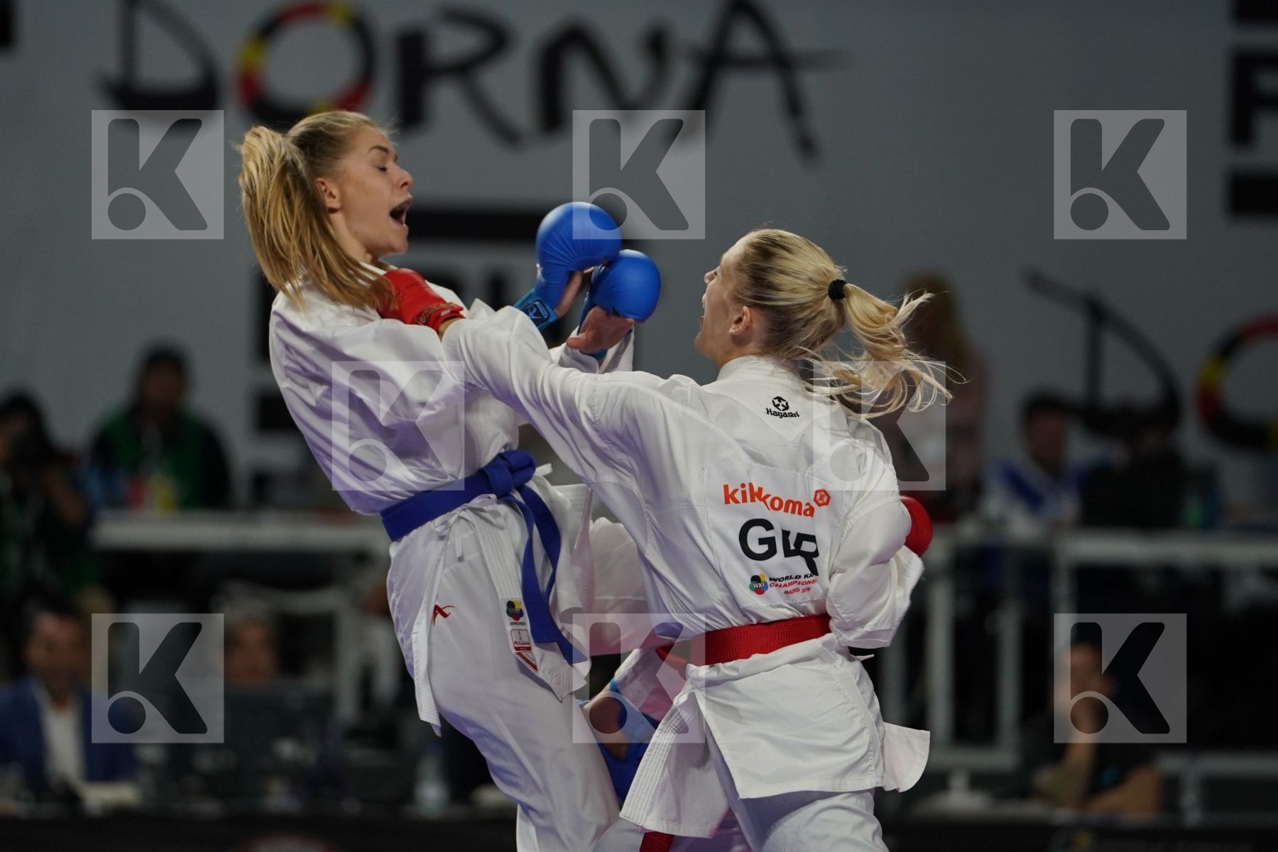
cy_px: 426
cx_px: 639
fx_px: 10330
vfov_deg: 4.7
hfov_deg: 7.1
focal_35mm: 291
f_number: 2.8
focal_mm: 194
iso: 1000
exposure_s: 1/1000
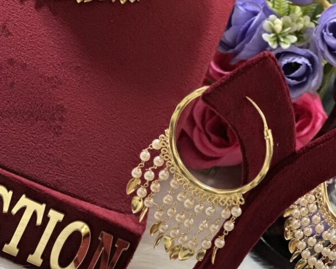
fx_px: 1004
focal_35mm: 101
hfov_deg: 19.0
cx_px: 168
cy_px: 208
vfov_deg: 15.2
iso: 400
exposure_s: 1/20
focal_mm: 9
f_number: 2.8
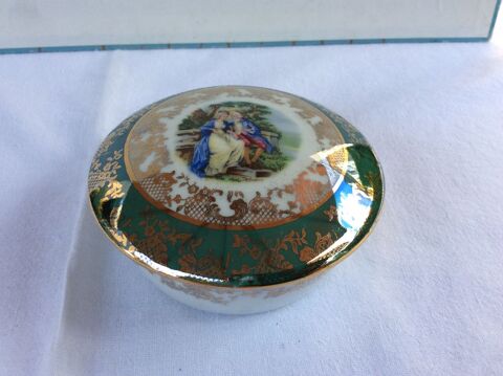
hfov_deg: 56.9
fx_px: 465
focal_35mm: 32
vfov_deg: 44.1
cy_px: 188
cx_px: 252
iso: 32
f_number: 2.4
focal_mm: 3.3
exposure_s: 1/191
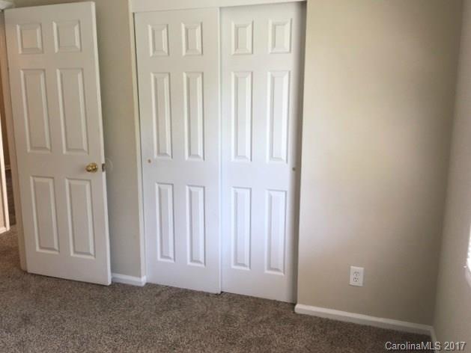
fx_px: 395
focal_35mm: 29
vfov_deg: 48.2
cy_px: 176
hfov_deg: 61.7
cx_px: 236
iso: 25
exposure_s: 1/15
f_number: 2.2
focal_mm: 4.15
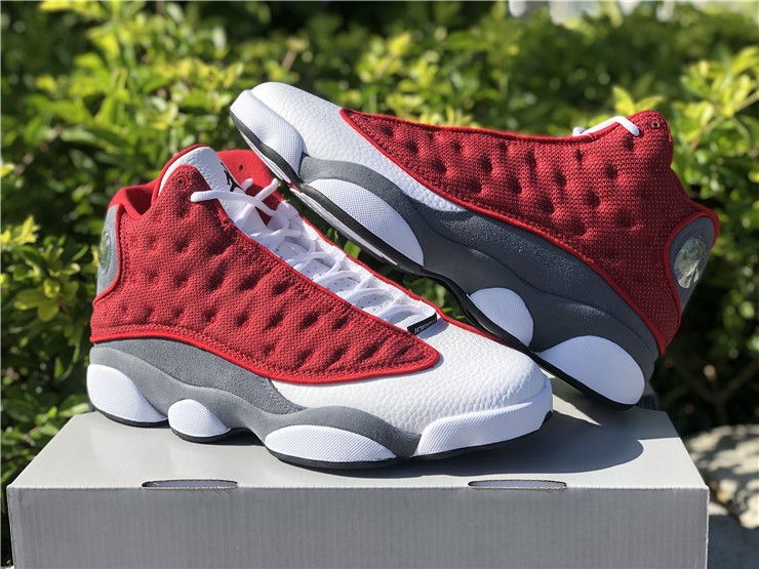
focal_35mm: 52
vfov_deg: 28.0
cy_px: 284
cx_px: 380
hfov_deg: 36.8
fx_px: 1140
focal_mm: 6
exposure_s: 1/827
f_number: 2.4
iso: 16
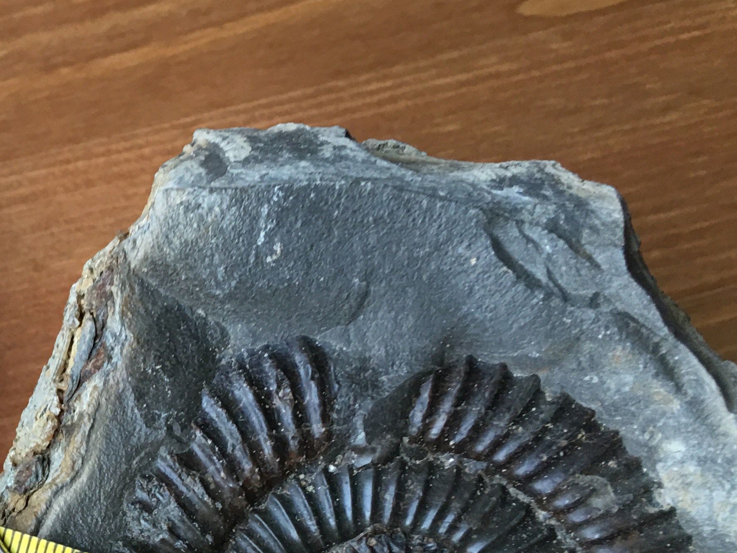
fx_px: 1405
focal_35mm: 66
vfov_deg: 21.7
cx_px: 6
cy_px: 501
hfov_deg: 27.7
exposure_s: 1/17
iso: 32
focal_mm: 4.15
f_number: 2.2
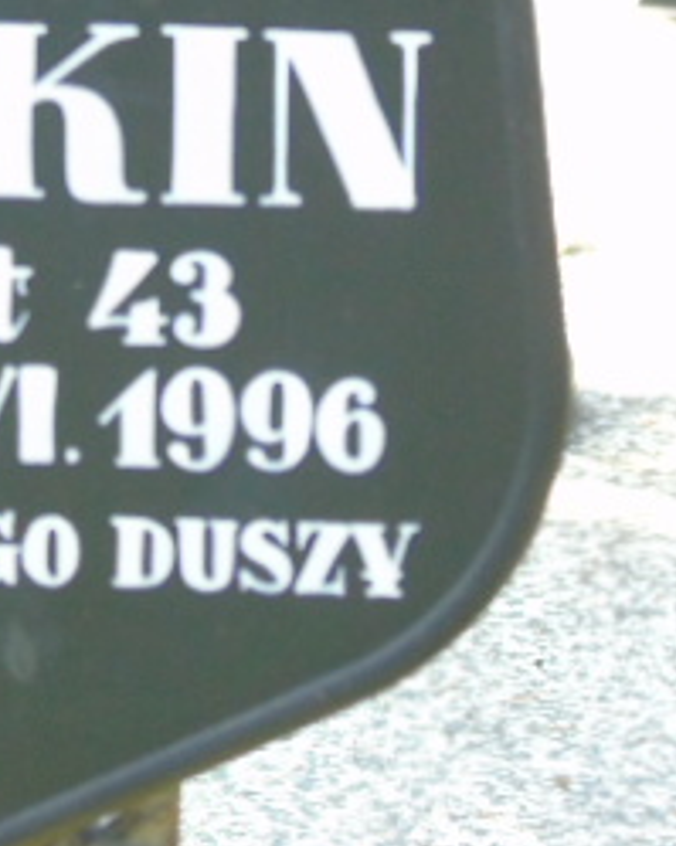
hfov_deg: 2.5
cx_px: 58
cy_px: 153
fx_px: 15265
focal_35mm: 610
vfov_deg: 3.2
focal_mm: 43
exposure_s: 1/125
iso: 320
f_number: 4.8
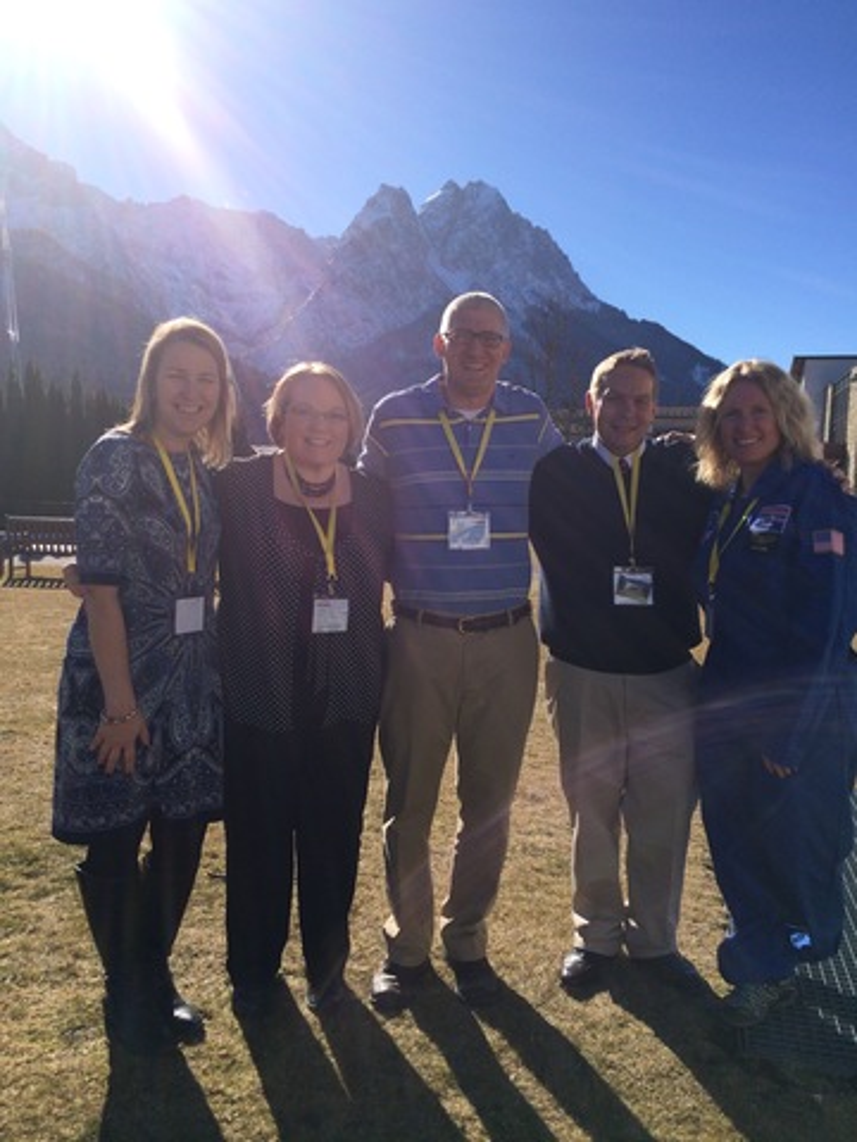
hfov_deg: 48.2
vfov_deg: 61.7
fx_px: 957
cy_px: 571
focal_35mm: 29
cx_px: 428
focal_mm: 4.15
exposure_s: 1/2740
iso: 32
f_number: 2.2
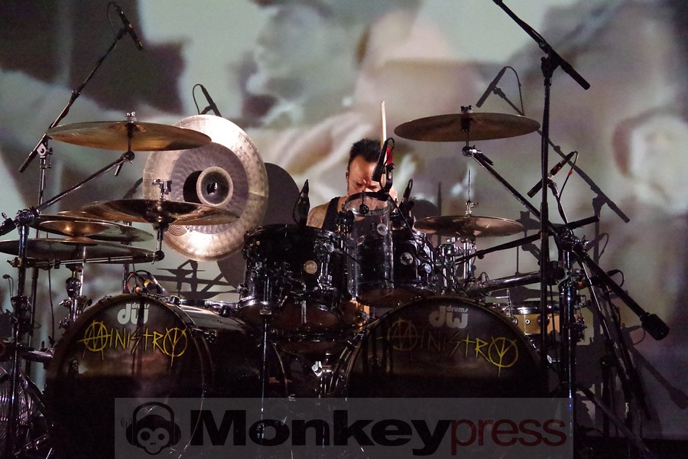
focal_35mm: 80
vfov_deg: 17.2
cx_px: 344
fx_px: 1519
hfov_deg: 25.5
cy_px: 230
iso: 12800
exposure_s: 1/200
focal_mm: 53
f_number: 6.3
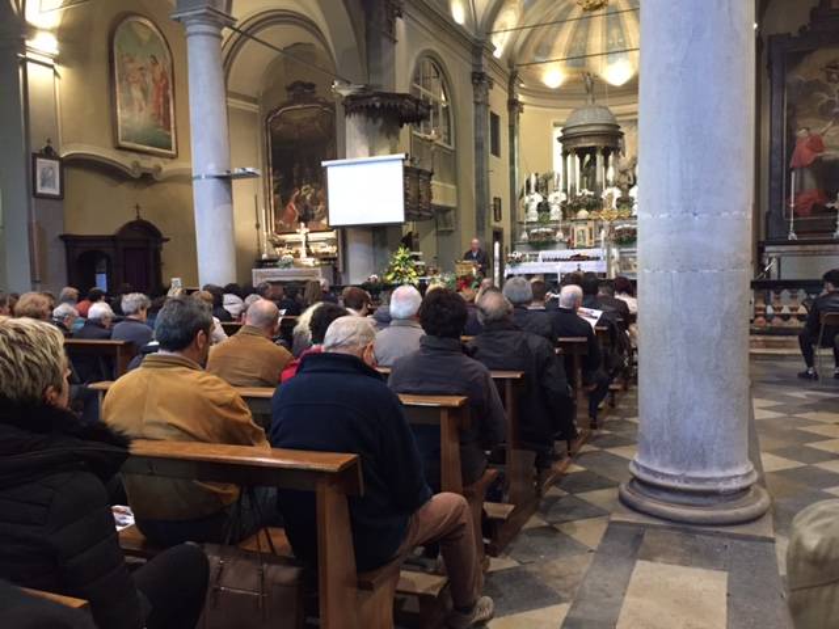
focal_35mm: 29
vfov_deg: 48.2
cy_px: 314
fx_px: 703
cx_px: 420
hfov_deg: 61.7
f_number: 2.2
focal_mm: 4.15
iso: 250
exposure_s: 1/15
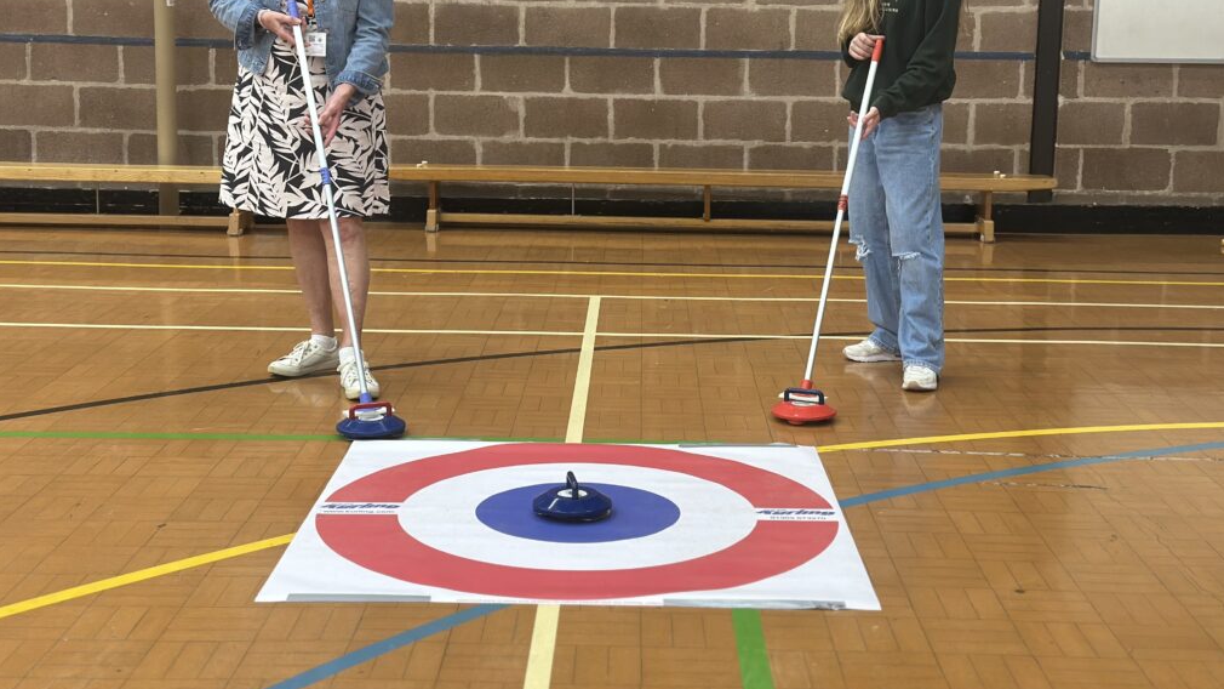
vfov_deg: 22.6
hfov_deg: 39.2
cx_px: 616
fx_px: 1720
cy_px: 241
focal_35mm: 53
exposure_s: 1/50
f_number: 1.78
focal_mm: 6.86
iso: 250
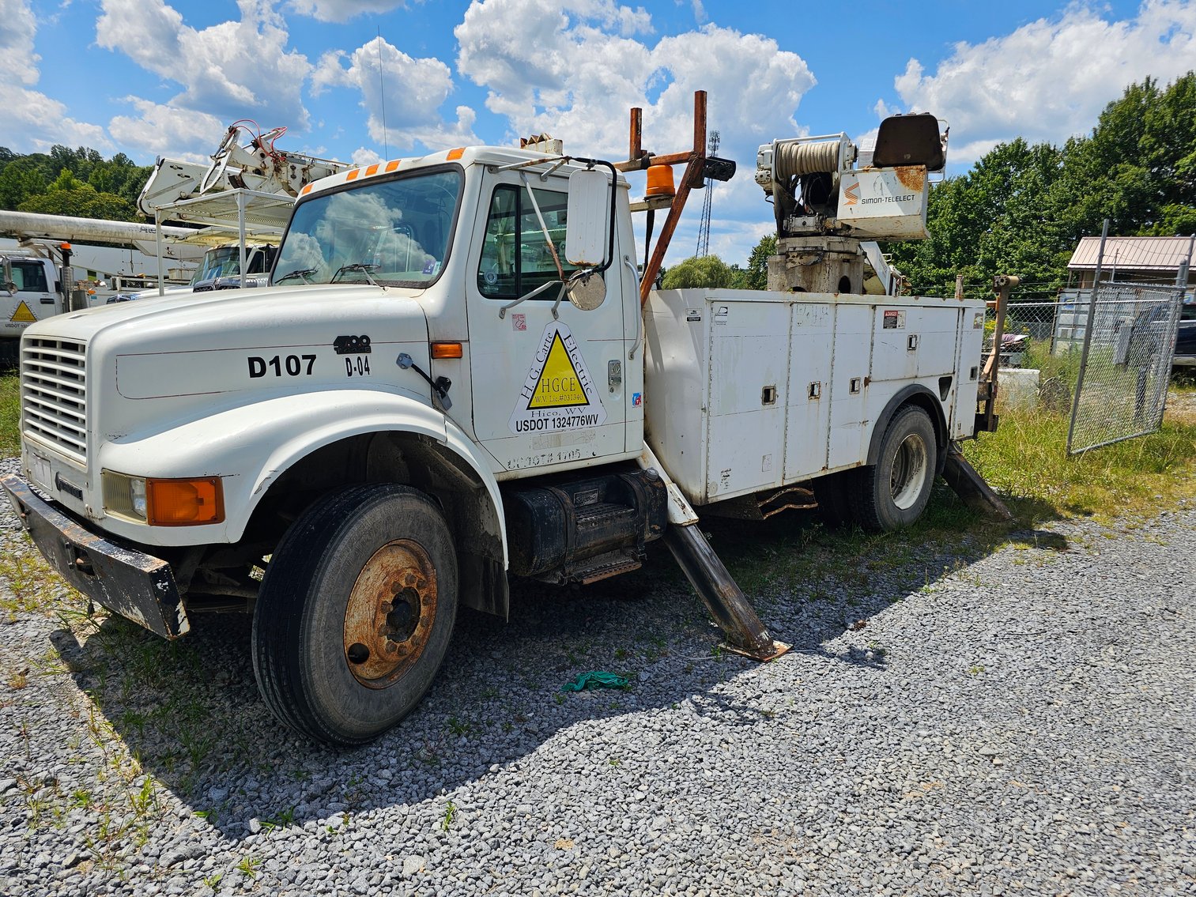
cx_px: 598
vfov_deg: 58.9
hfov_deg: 73.9
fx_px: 795
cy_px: 448
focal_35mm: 23
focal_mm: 6.3
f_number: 1.7
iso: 10
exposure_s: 1/1005
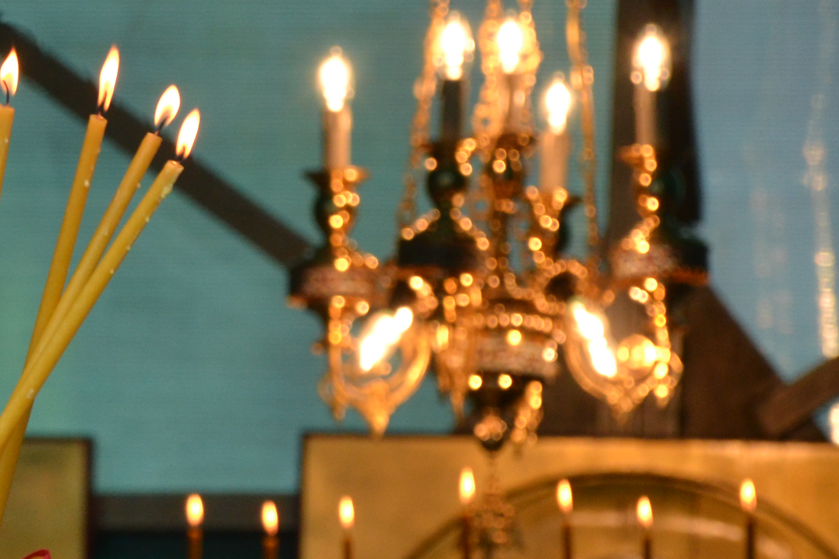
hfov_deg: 4.1
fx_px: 11813
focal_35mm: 507
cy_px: 541
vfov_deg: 2.7
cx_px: -35
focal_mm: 140
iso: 800
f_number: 5.6
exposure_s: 1/250
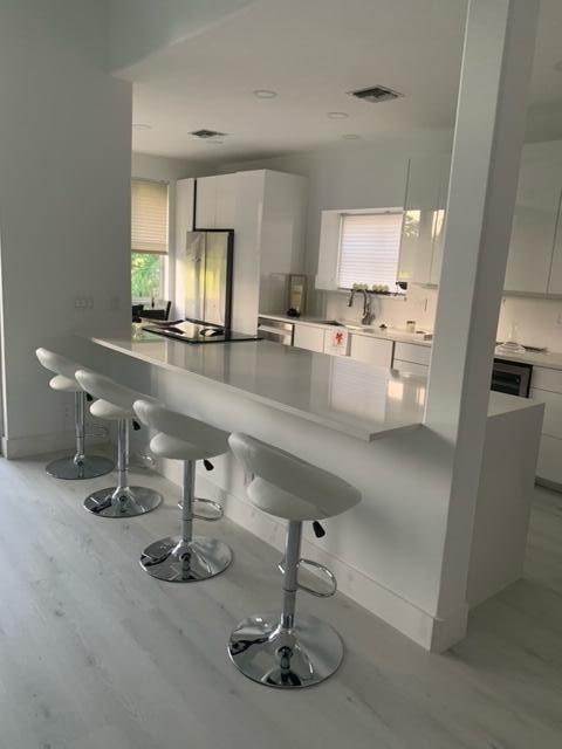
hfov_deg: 53.1
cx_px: 281
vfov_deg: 67.3
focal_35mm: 26
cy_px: 374
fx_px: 563
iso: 250
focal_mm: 4.25
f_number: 1.8
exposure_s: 1/60
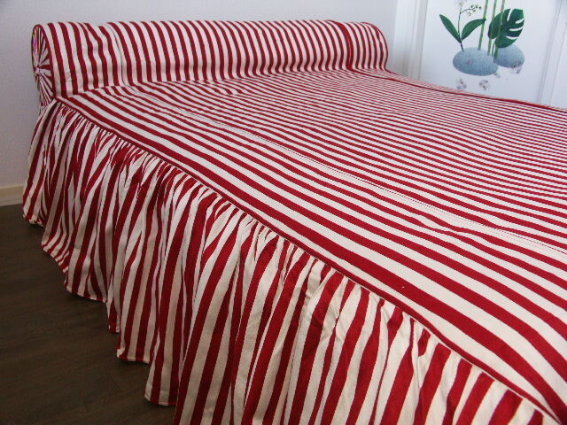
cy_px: 212
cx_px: 284
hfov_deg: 56.8
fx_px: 524
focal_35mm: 32
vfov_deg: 44.2
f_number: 2.8
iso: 100
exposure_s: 1/50
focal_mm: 8.31
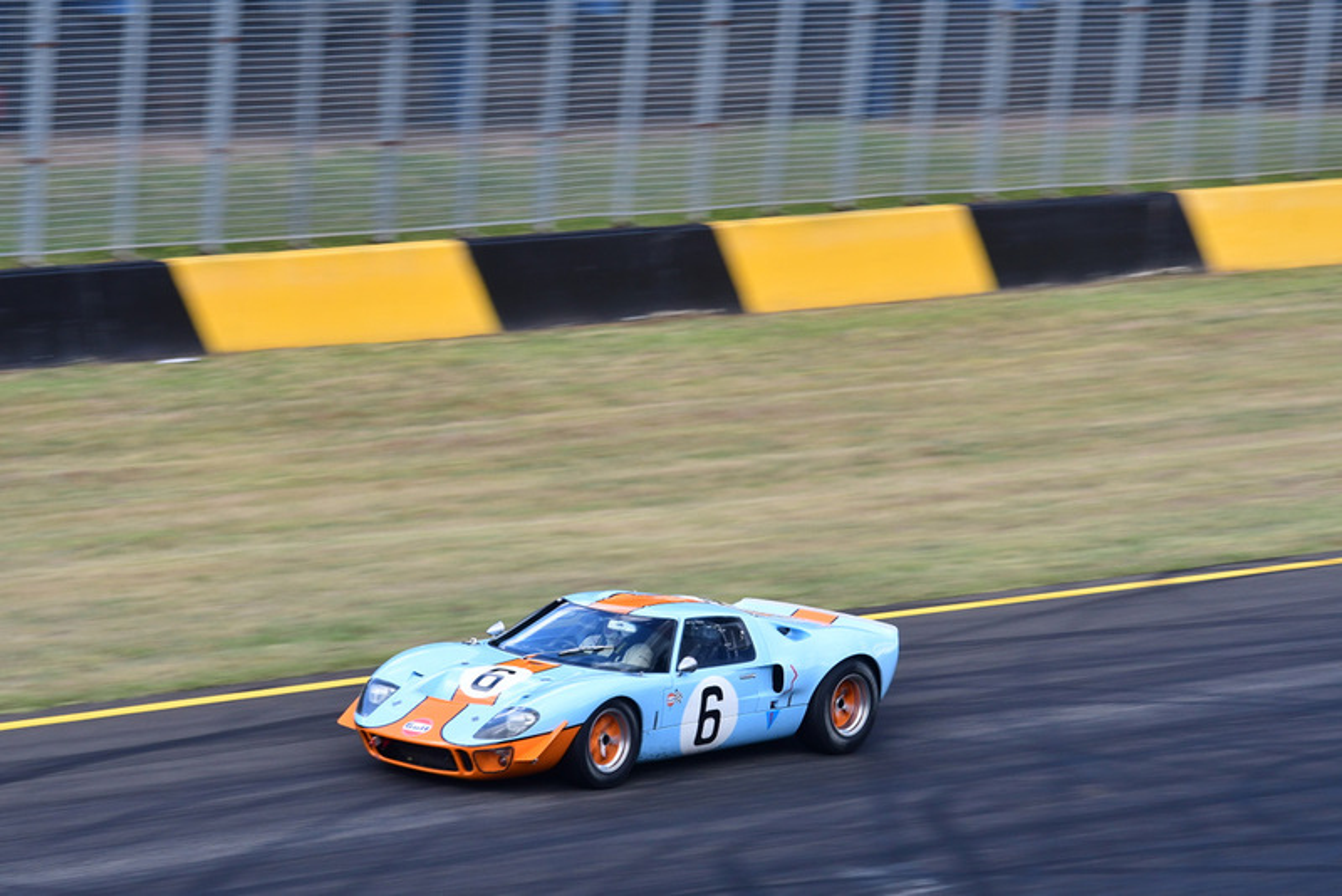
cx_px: 671
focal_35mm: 195
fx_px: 7271
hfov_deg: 10.5
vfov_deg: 7.0
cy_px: 448
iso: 640
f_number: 10
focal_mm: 130
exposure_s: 1/250
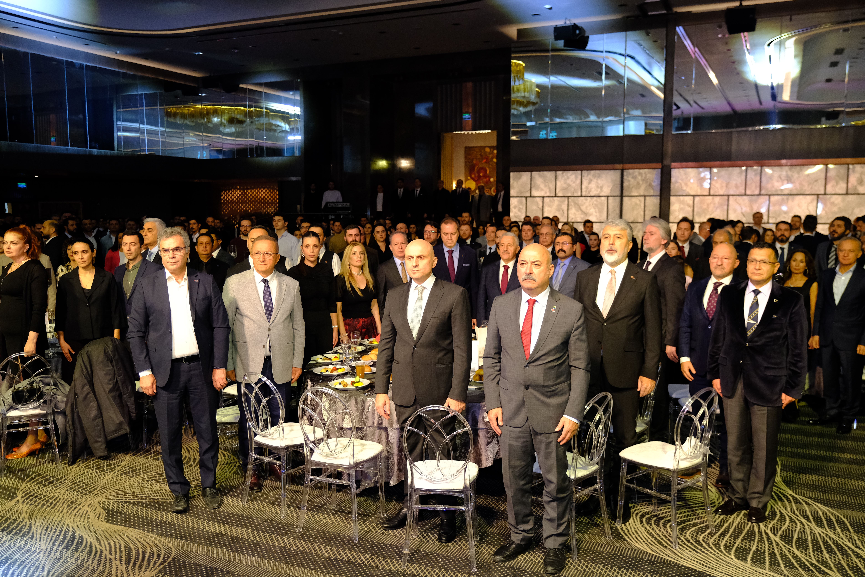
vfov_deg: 41.1
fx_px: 769
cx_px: 432
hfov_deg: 58.7
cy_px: 288
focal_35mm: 32
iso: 2000
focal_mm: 21.3
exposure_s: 1/160
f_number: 2.8
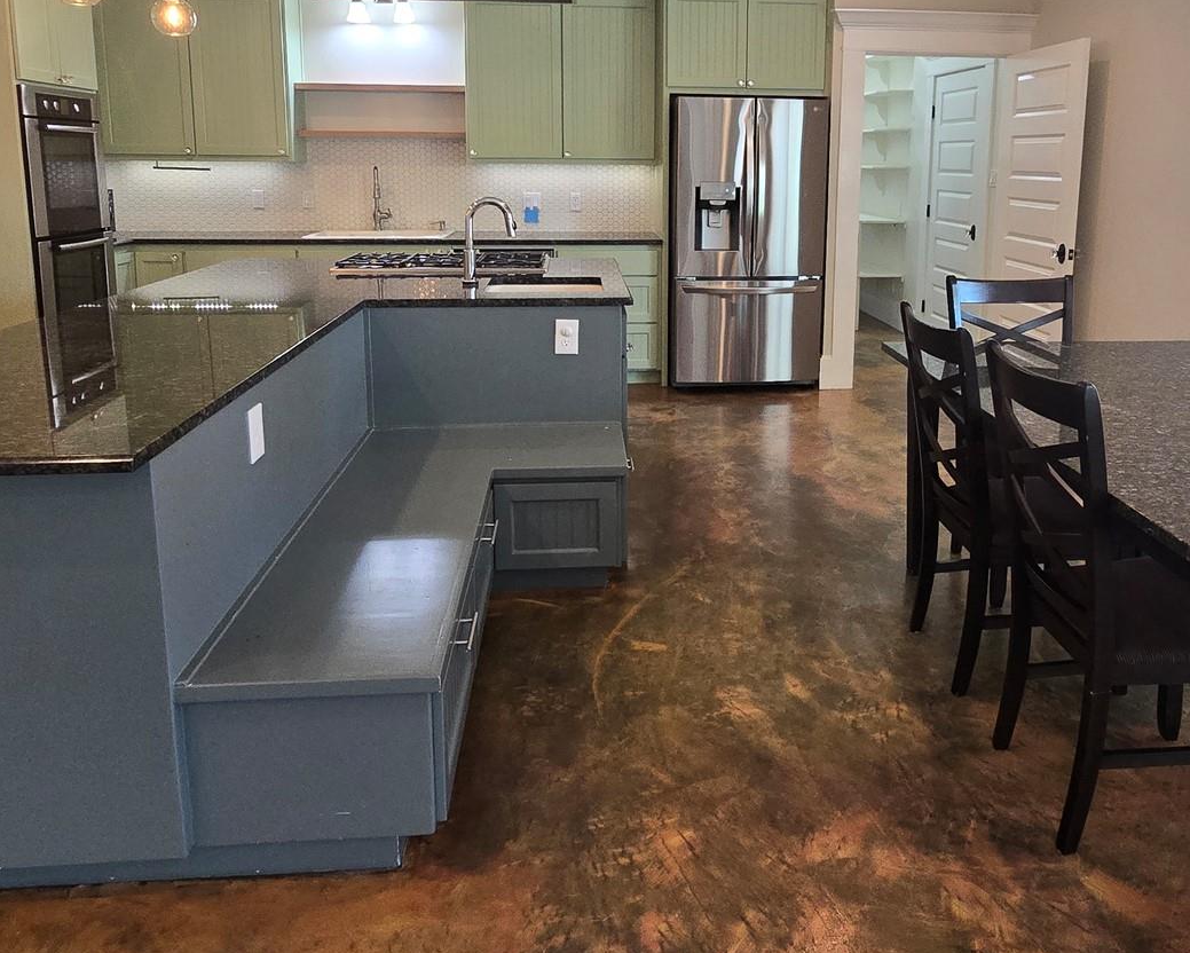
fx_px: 881
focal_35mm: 25
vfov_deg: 55.5
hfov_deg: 67.8
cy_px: 307
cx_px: 677
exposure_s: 1/60
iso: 160
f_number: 2.2
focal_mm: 2.2
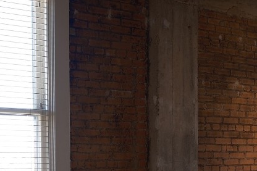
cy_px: 177
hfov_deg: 19.2
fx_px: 692
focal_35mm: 97
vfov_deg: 13.9
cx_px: 347
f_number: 2.8
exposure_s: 1/100
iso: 160
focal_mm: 23
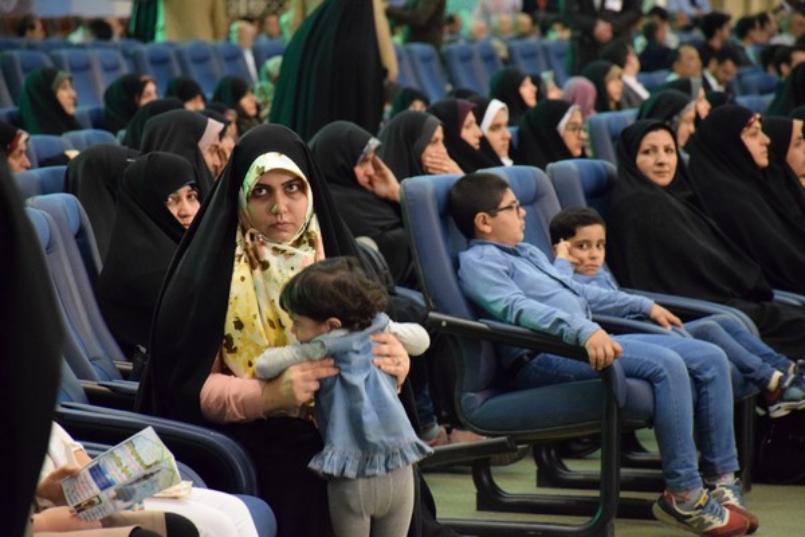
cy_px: 268
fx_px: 4695
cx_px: 402
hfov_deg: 9.8
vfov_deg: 6.5
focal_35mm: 210
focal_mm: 140
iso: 6400
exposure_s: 1/100
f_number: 5.6
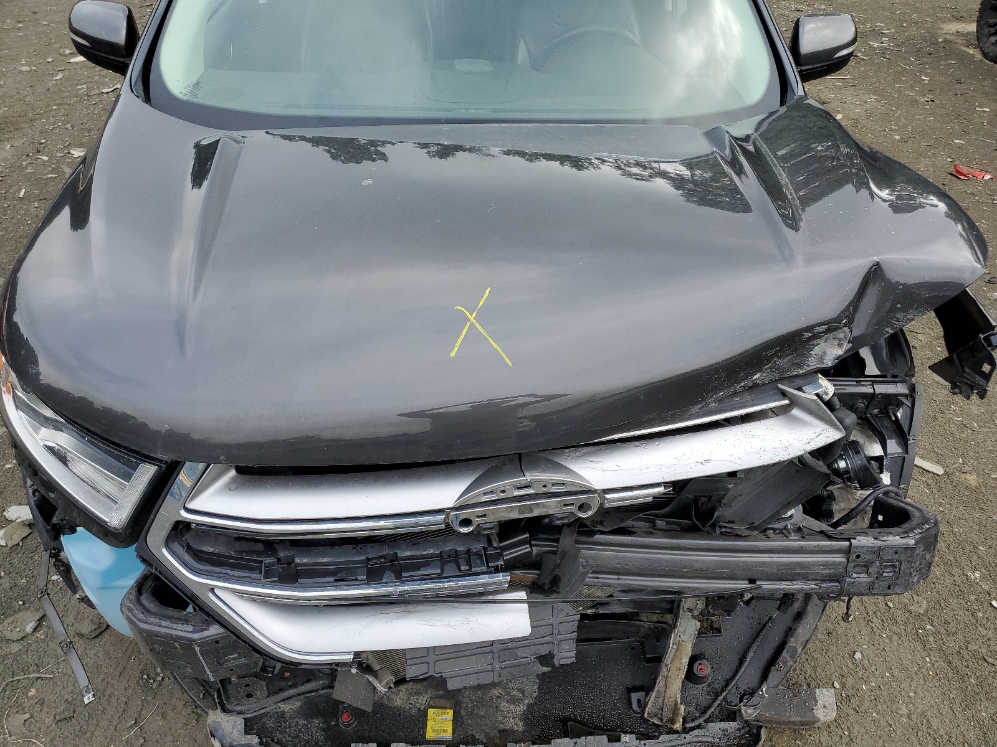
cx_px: 498
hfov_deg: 67.3
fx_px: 749
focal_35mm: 26
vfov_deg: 53.1
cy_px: 374
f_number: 1.5
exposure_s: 1/909
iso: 50
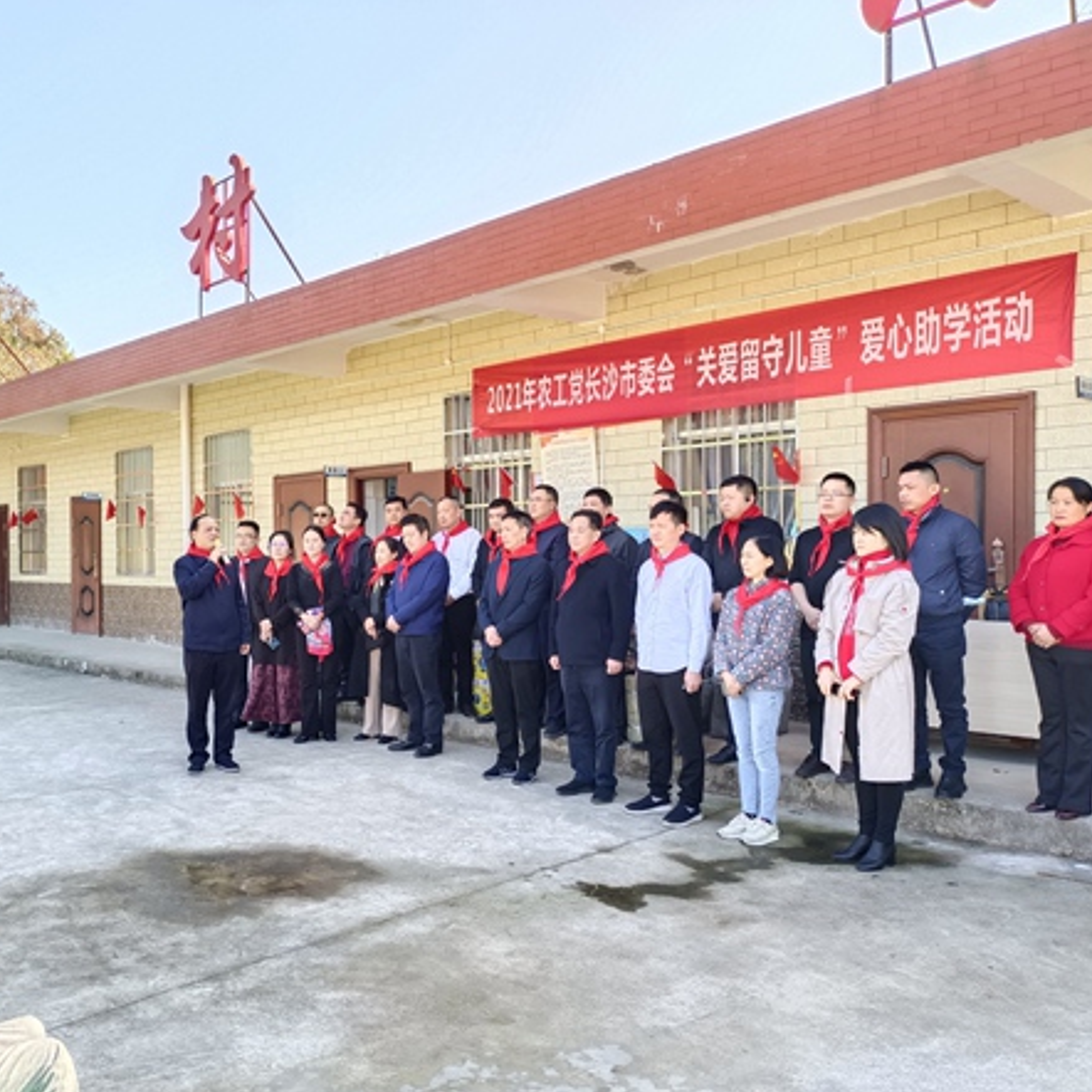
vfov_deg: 54.0
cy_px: 553
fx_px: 1071
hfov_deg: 53.2
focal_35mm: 30
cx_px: 388
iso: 294
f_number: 1.79
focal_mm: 4.71
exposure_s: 1/100
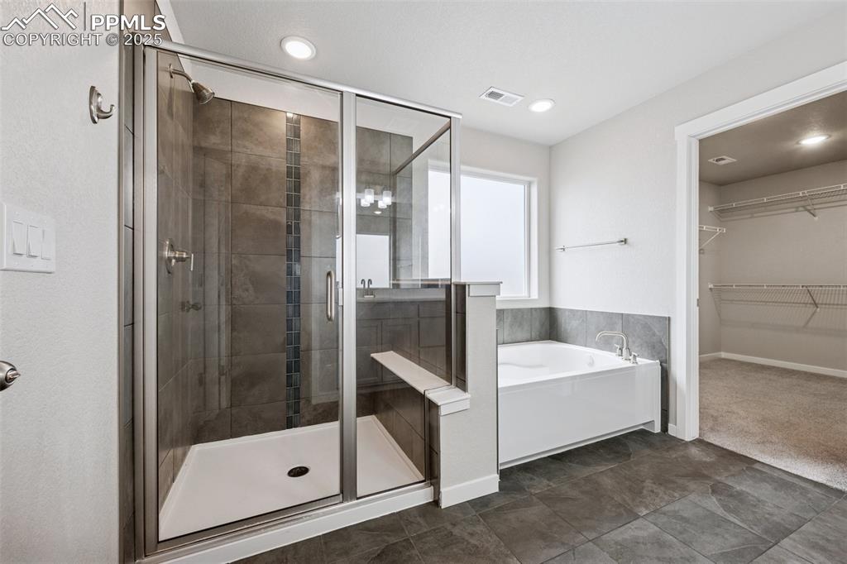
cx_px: 424
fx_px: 329
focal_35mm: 14
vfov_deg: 81.2
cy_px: 282
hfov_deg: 104.3
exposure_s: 1/10
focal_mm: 14
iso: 100
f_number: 11
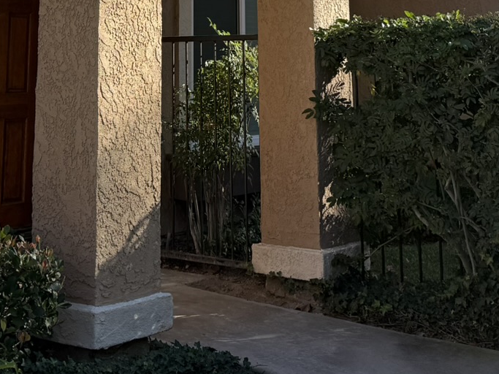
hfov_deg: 27.0
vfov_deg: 18.6
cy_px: -148
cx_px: 188
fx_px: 1038
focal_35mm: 72
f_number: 1.78
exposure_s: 1/2232
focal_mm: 6.76
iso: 80
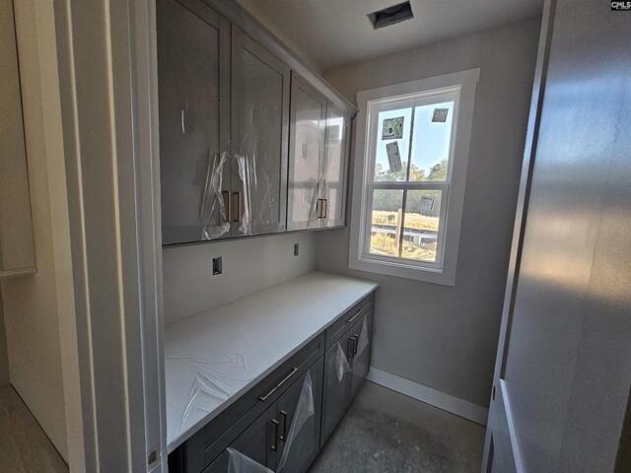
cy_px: 236
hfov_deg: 106.2
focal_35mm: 13
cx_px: 316
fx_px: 237
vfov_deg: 89.9
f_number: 2.2
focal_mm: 2.2
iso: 250
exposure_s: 1/77.4
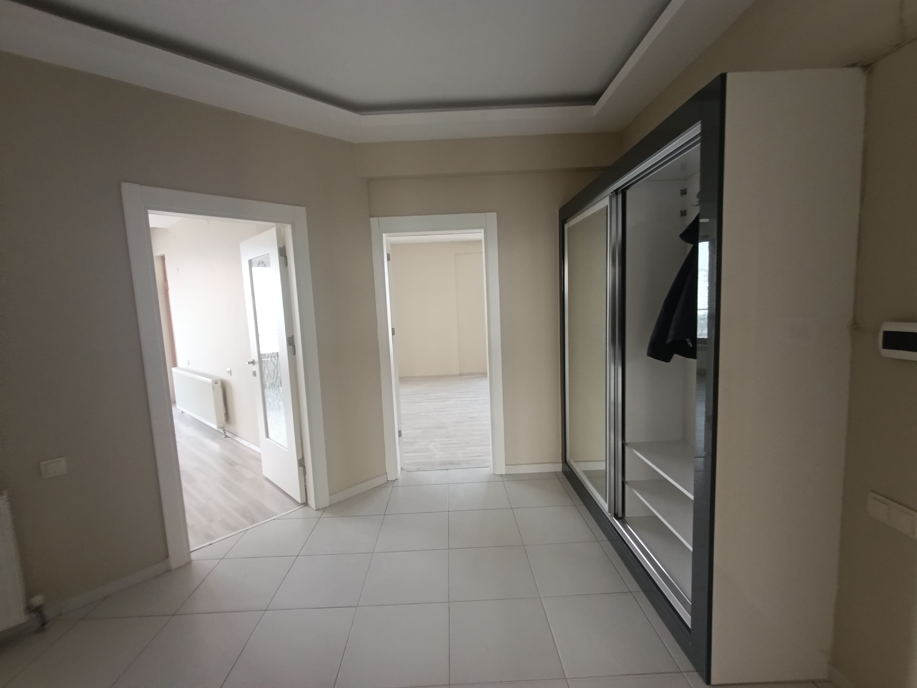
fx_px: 424
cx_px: 458
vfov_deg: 78.1
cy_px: 344
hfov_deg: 94.5
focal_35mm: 16
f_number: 2.2
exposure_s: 1/50
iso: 250
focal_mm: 1.65
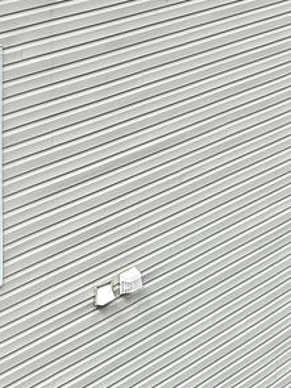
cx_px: 635
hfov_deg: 10.6
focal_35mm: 125
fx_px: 1402
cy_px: -118
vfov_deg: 15.0
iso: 100
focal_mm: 6.76
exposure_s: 1/1292
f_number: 1.78
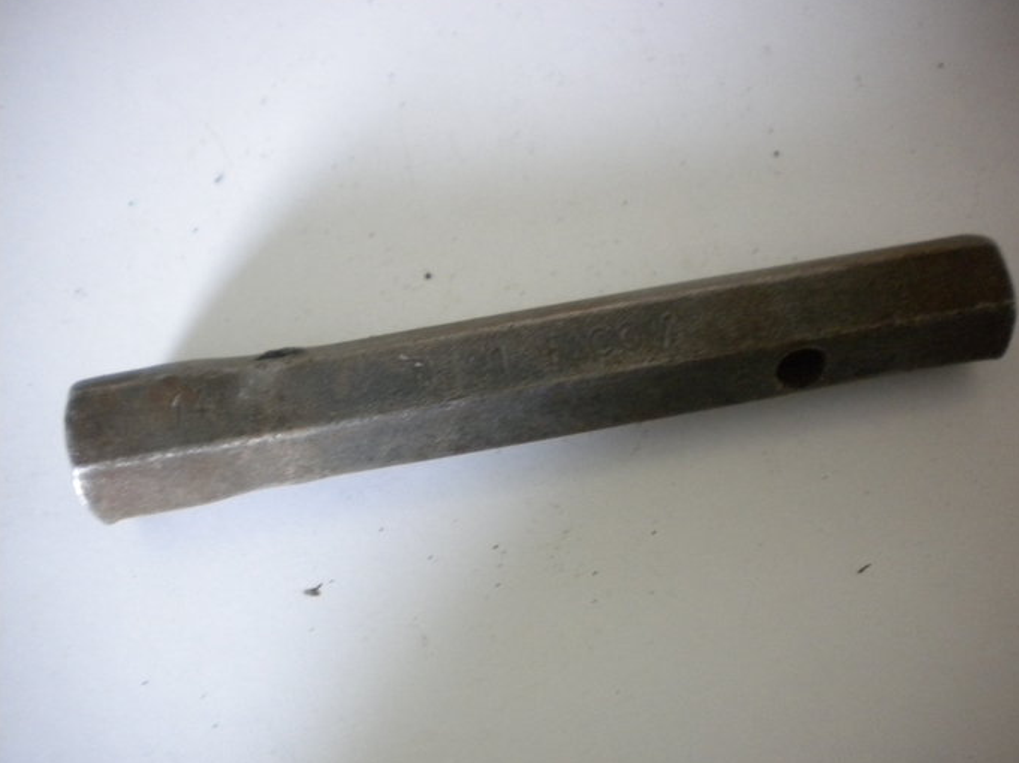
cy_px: 384
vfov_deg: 39.6
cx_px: 519
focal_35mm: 36
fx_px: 1059
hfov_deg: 51.4
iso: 400
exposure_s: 1/19.4
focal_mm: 6.3
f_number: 3.1
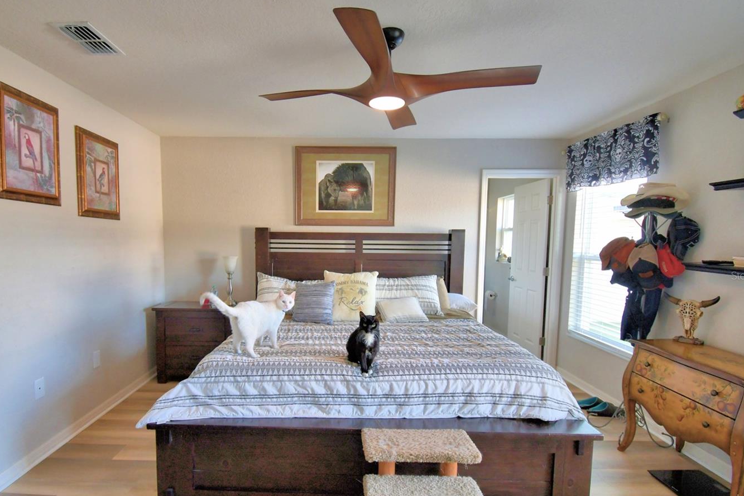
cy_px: 275
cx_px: 334
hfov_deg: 89.7
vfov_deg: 67.2
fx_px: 372
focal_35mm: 18
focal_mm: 10
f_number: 4.5
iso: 400
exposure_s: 1/40
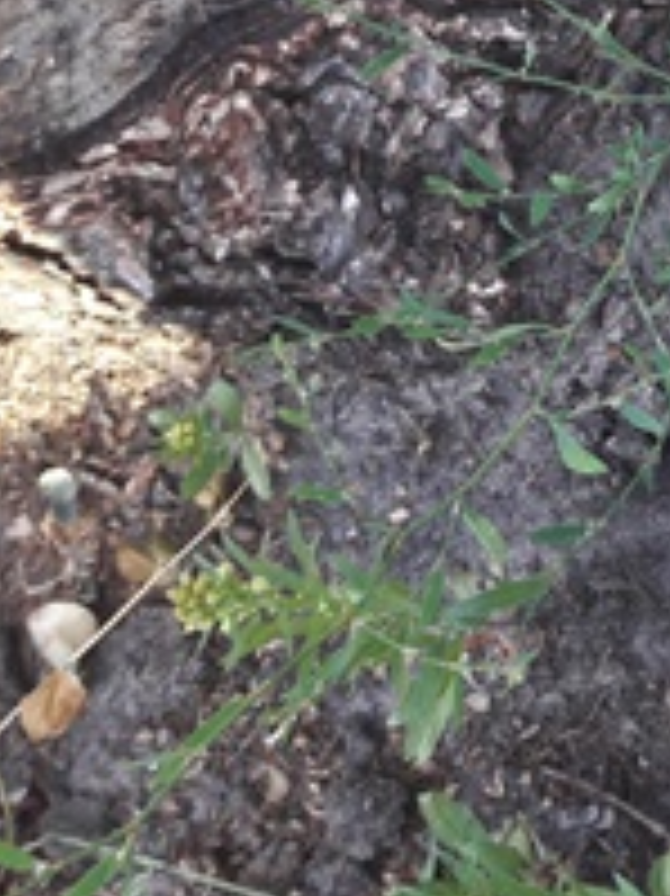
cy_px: -239
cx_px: 967
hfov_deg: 15.3
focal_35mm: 90
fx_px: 2325
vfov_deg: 20.1
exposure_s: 1/100
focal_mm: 3.7
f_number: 1.9
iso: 50
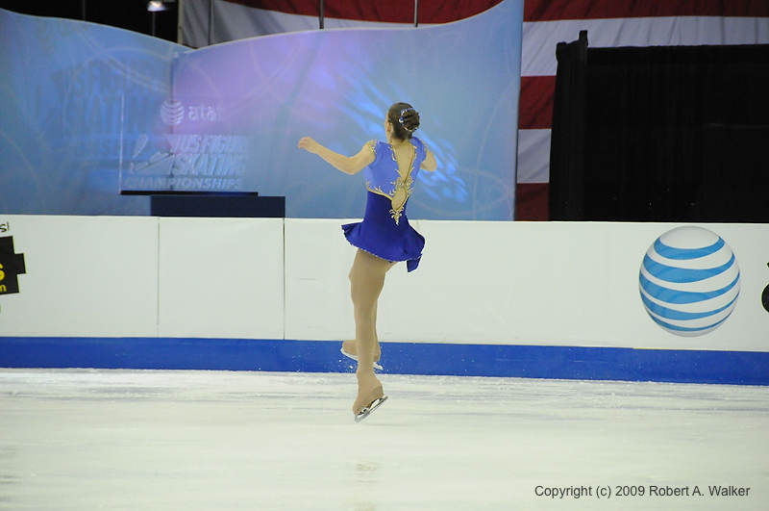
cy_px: 256
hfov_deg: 8.1
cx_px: 384
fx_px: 5439
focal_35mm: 255
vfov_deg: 5.4
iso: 3200
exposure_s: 1/800
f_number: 5.6
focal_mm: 170
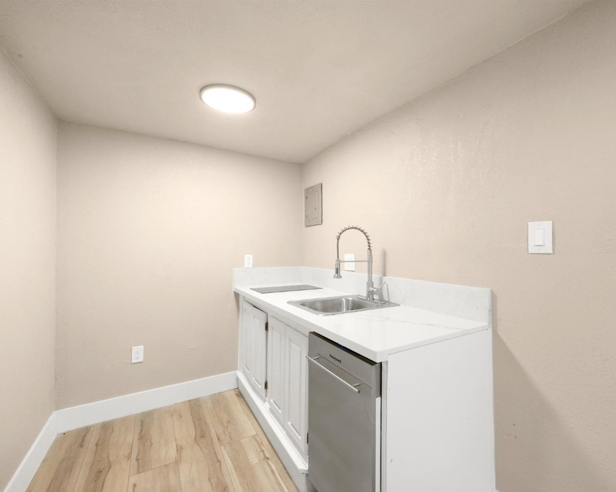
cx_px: 326
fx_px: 292
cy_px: 249
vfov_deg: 80.4
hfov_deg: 93.0
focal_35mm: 16
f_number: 8
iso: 640
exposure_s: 1/4
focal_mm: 14
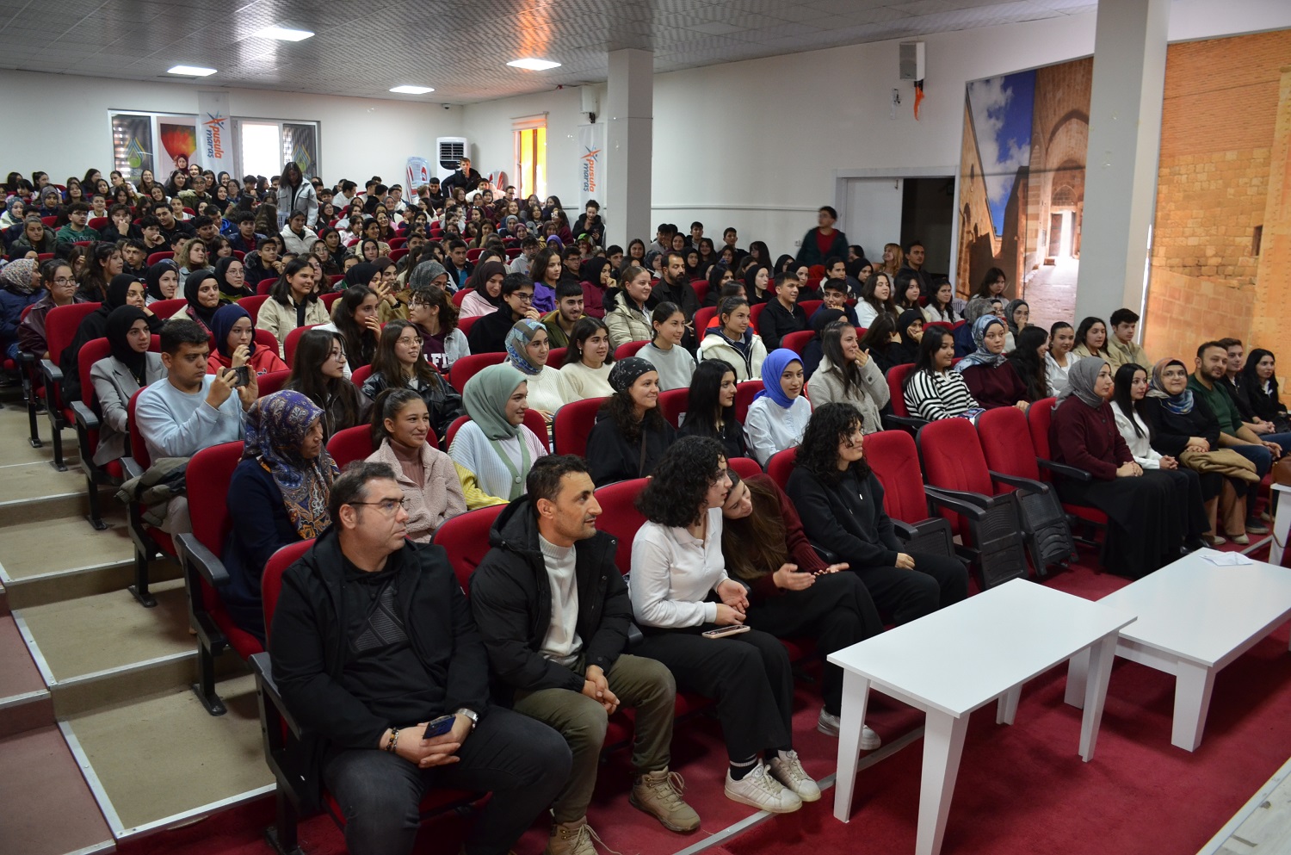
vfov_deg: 47.7
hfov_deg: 67.5
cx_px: 646
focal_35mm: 27
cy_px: 428
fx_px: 966
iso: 800
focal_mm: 18
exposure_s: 1/30
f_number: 3.5
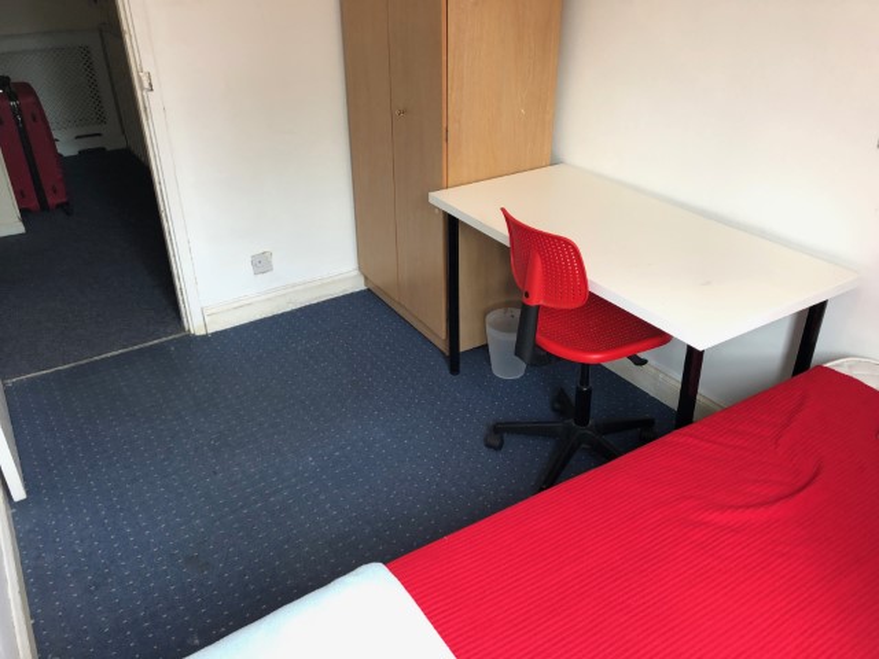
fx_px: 711
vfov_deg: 49.7
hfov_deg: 63.4
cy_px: 330
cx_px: 440
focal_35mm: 28
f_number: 1.8
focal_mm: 3.99
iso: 32
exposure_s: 1/33
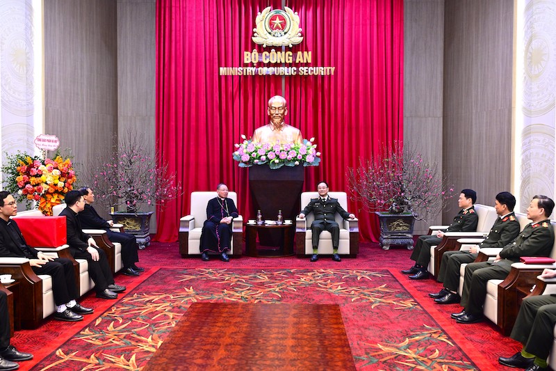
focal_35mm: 41
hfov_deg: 47.4
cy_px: 186
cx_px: 278
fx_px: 633
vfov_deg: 32.6
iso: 2500
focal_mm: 41
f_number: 4.5
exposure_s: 1/100
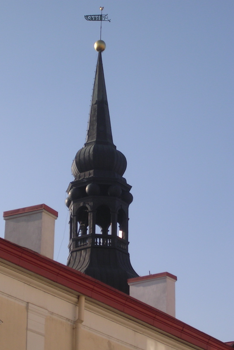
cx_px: 113
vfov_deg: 15.4
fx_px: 1296
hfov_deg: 10.3
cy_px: 179
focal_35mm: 133
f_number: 4.9
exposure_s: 1/416
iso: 100
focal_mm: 17.4
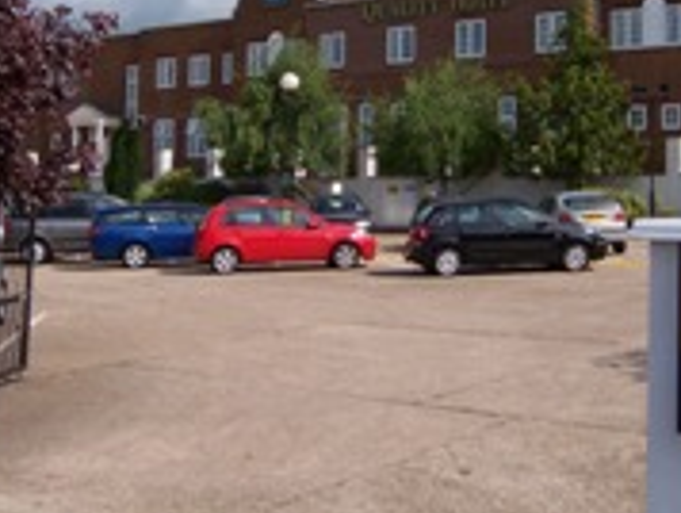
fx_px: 1261
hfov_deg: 30.2
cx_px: 306
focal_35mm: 64
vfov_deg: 22.8
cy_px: 151
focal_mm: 5.5
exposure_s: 1/500
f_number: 5.6
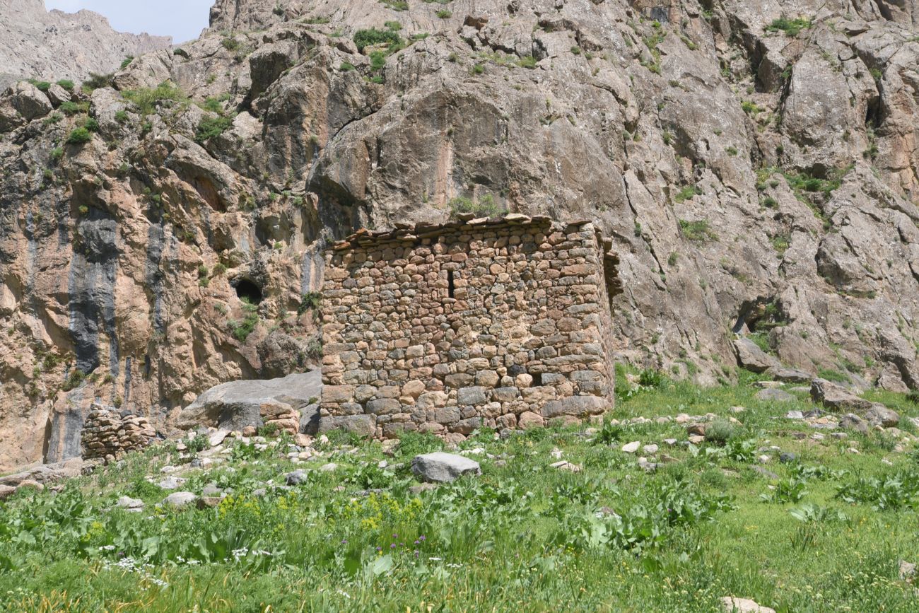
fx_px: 868
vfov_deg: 38.9
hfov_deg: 55.8
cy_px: 306
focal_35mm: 34
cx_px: 460
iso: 125
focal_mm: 34
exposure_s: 1/125
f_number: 13
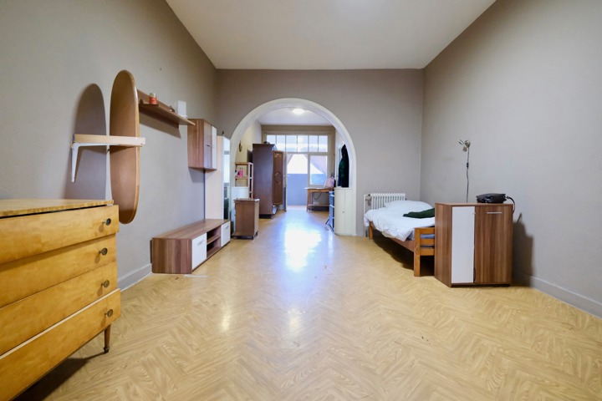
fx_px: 268
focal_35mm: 16
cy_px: 200
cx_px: 301
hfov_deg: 96.7
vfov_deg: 73.7
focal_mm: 10.5
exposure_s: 1/30
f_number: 4
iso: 5000
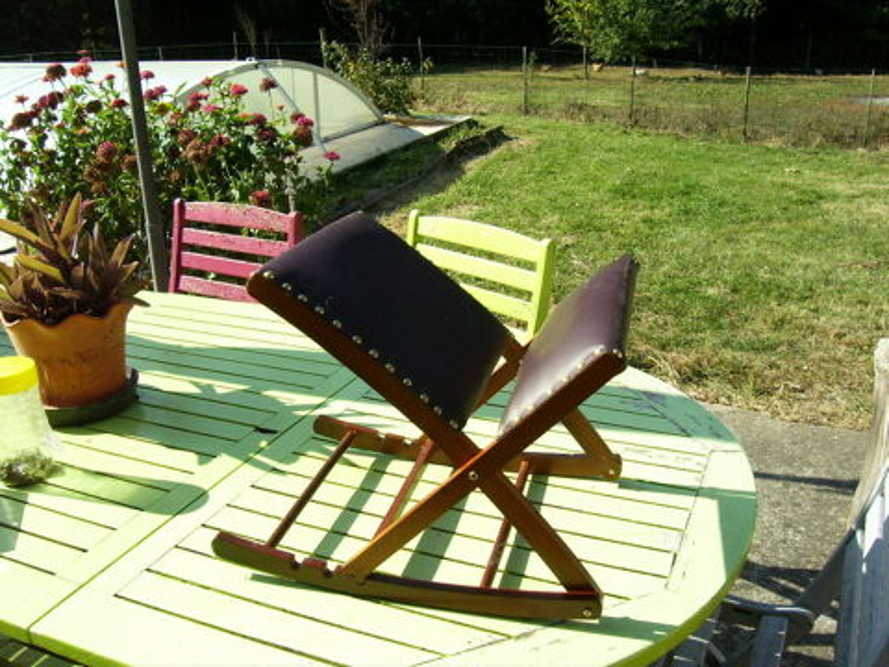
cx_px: 444
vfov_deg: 41.8
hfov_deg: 54.0
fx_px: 873
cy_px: 334
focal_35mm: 34
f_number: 4.8
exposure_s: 1/250
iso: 80
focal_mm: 5.6
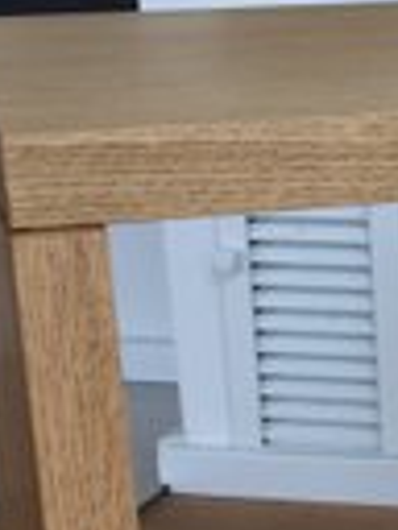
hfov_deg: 10.8
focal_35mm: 131
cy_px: 526
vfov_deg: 14.8
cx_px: 649
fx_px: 2008
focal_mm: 4.15
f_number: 2.2
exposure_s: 1/100
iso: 64
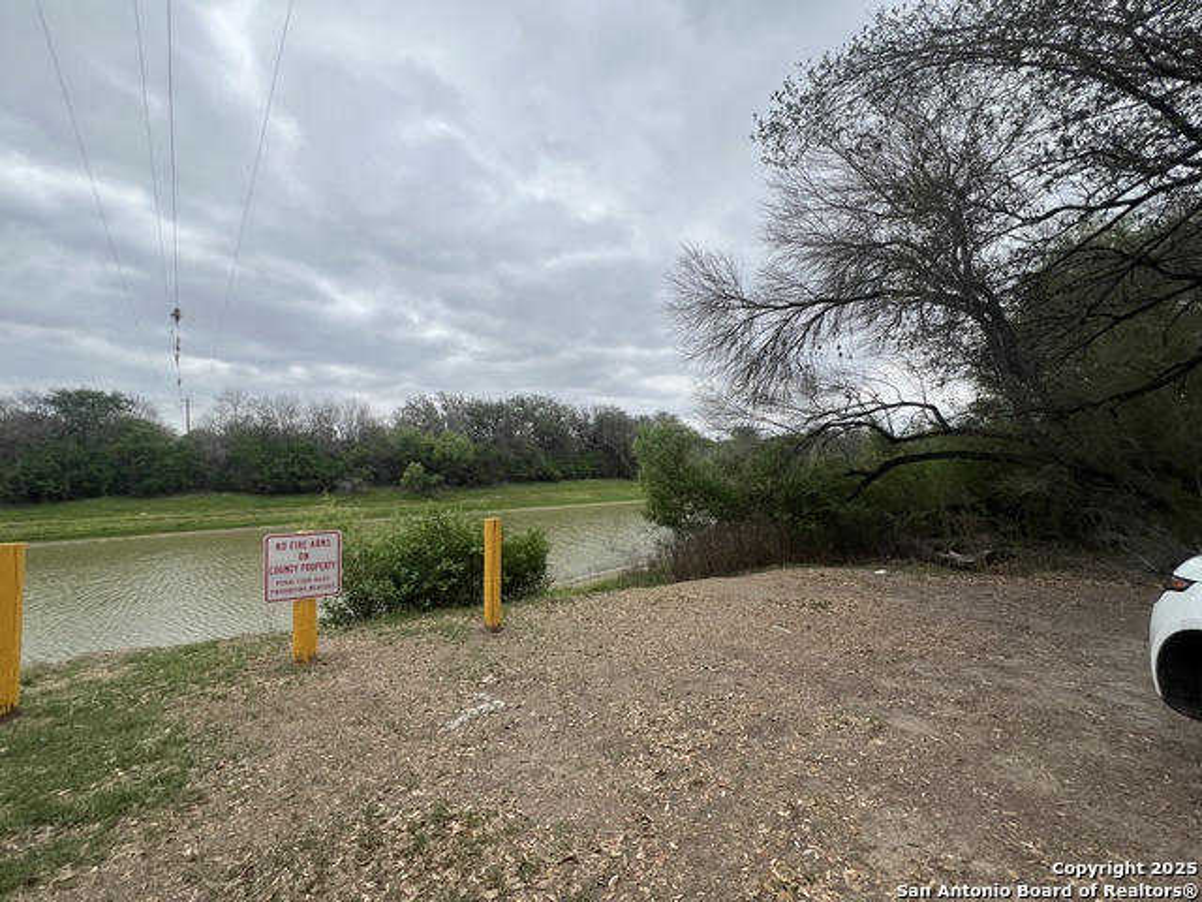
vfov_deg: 89.9
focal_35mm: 13
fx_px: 451
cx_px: 601
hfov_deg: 106.2
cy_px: 451
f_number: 1.8
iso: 32
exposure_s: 1/779
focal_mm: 1.57
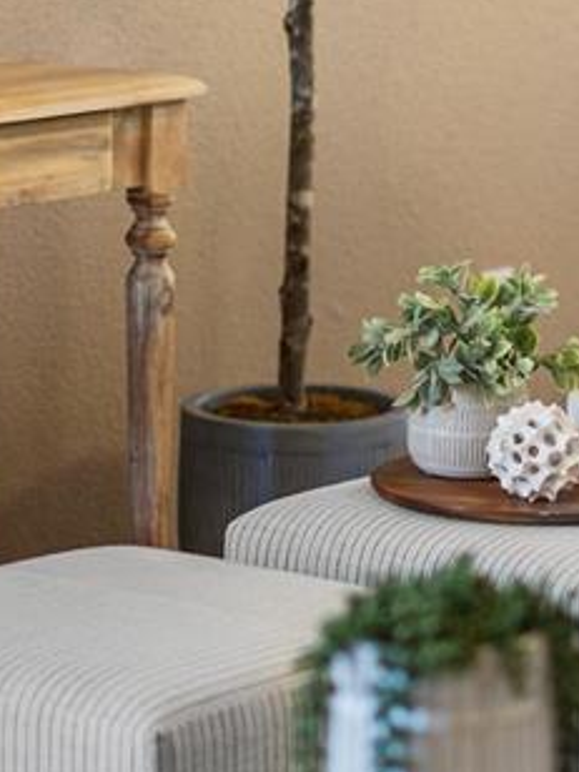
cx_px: 539
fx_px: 4170
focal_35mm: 187
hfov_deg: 7.9
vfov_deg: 10.6
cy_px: 406
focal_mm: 50
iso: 400
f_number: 1.8
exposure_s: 1/125
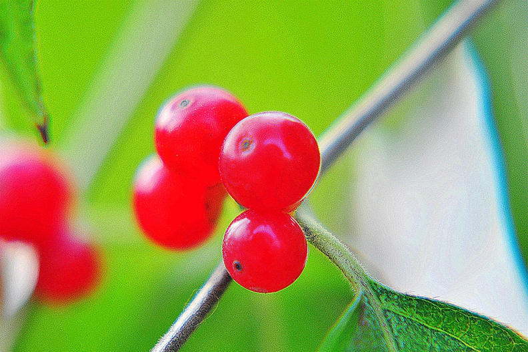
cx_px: 264
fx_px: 2858
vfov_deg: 7.0
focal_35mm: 195
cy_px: 176
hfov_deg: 10.6
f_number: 4.2
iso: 200
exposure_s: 1/100
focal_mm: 130
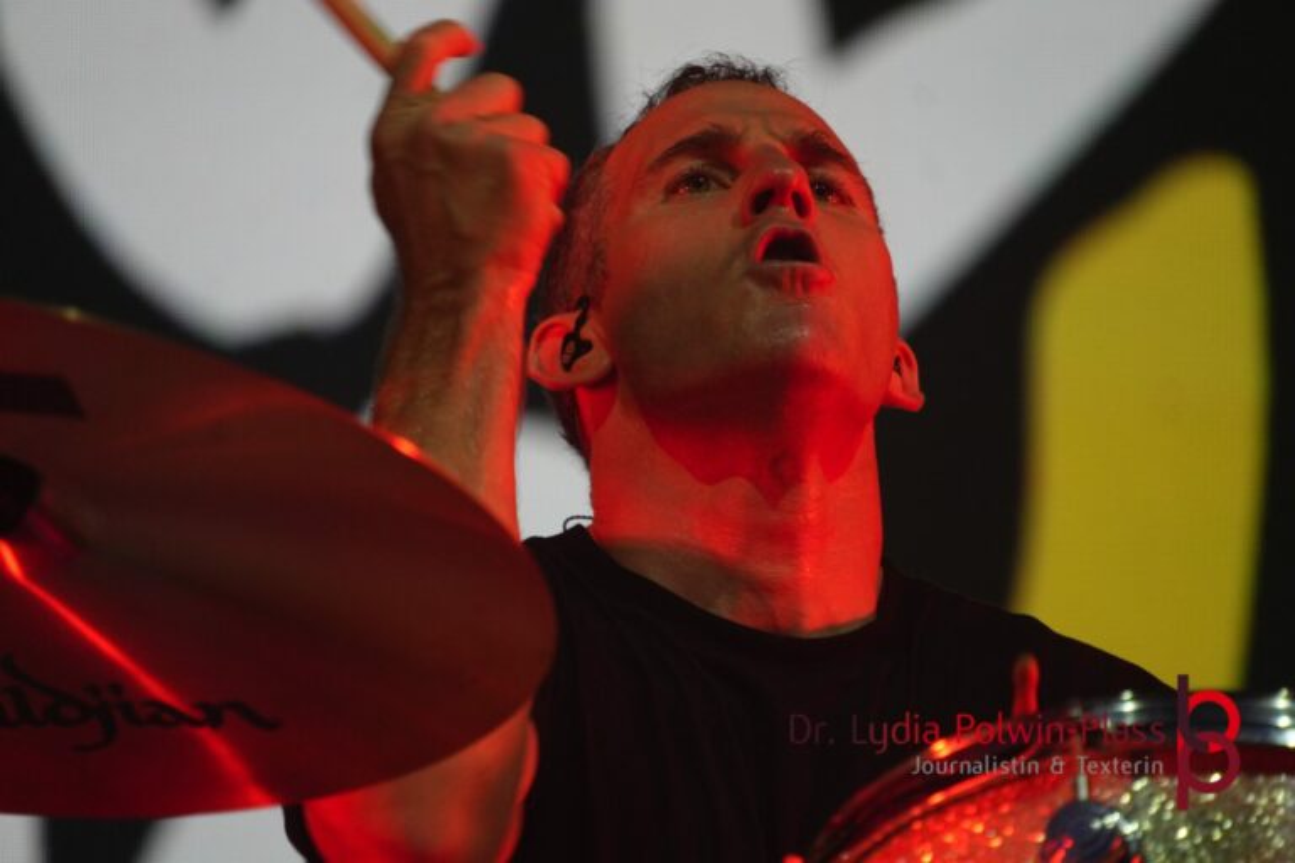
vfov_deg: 3.7
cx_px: 648
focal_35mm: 368
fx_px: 13219
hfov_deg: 5.6
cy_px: 432
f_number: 6.3
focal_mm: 245
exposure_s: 1/400
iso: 2000
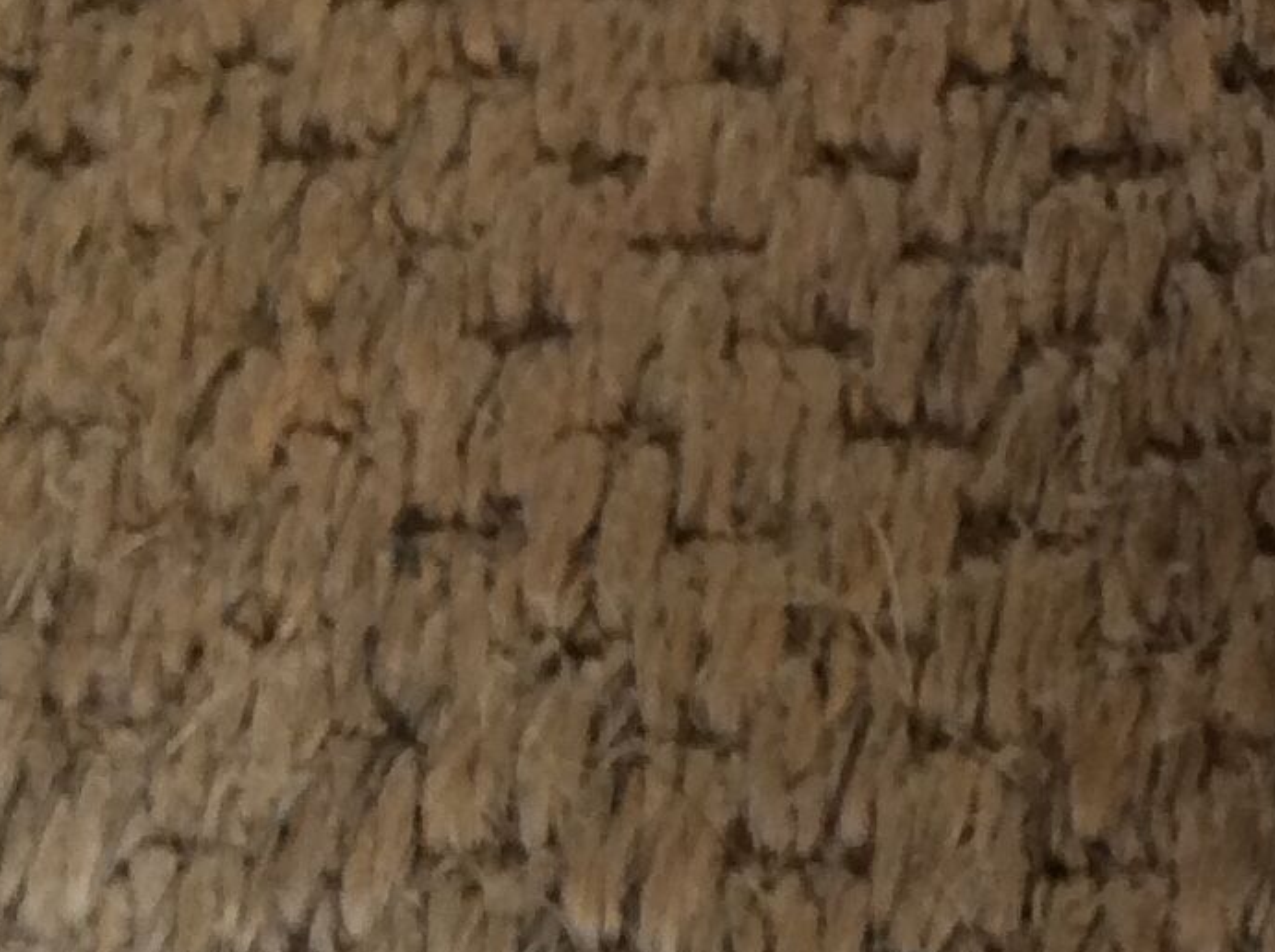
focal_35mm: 120
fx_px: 4413
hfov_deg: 14.9
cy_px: -378
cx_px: 2083
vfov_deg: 11.9
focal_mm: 3.3
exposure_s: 1/25
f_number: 2.4
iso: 80
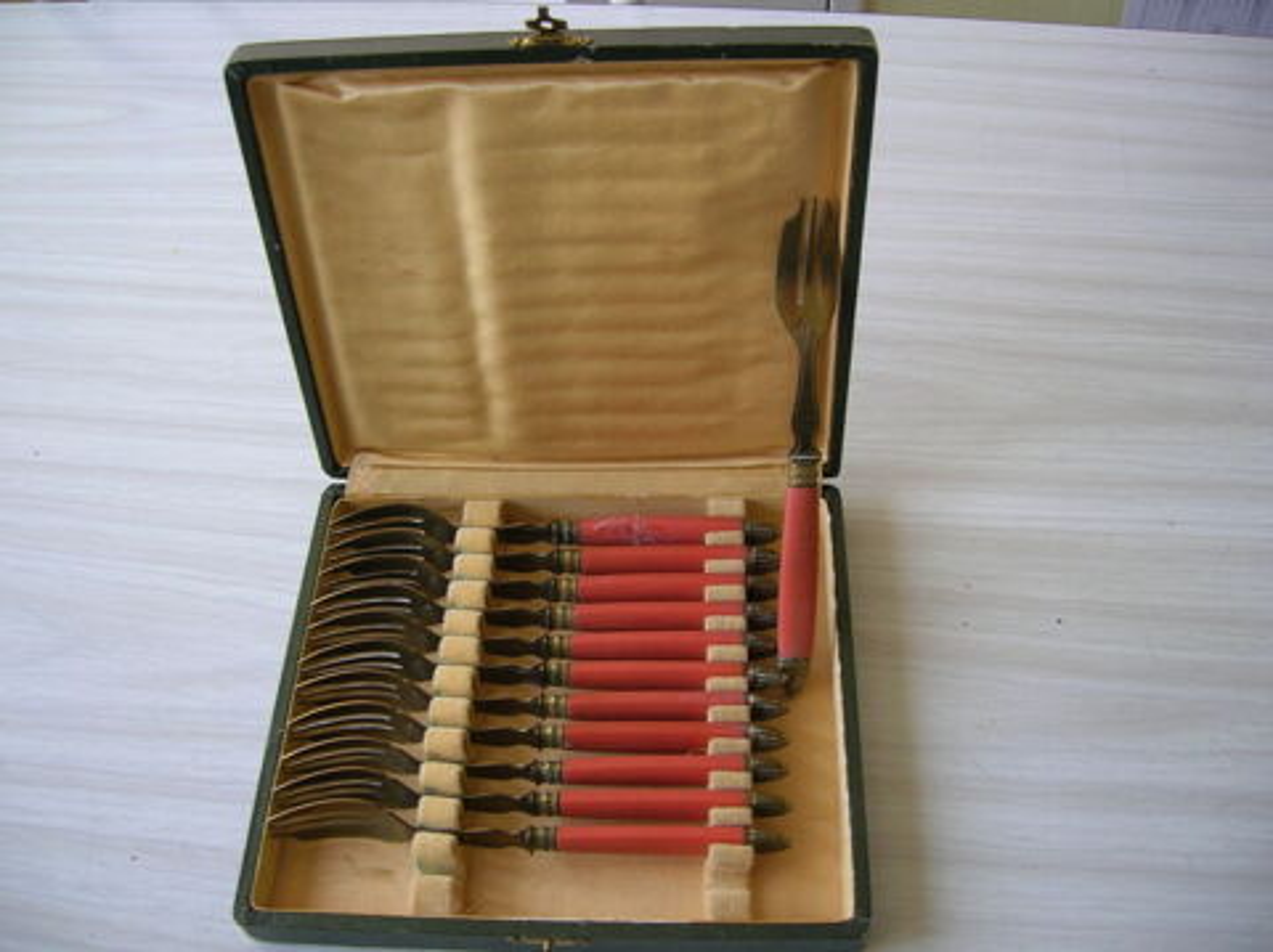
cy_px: 476
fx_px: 1249
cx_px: 636
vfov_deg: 41.7
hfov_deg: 54.0
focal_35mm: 34
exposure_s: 1/8.4
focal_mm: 5.7
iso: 50
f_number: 2.9
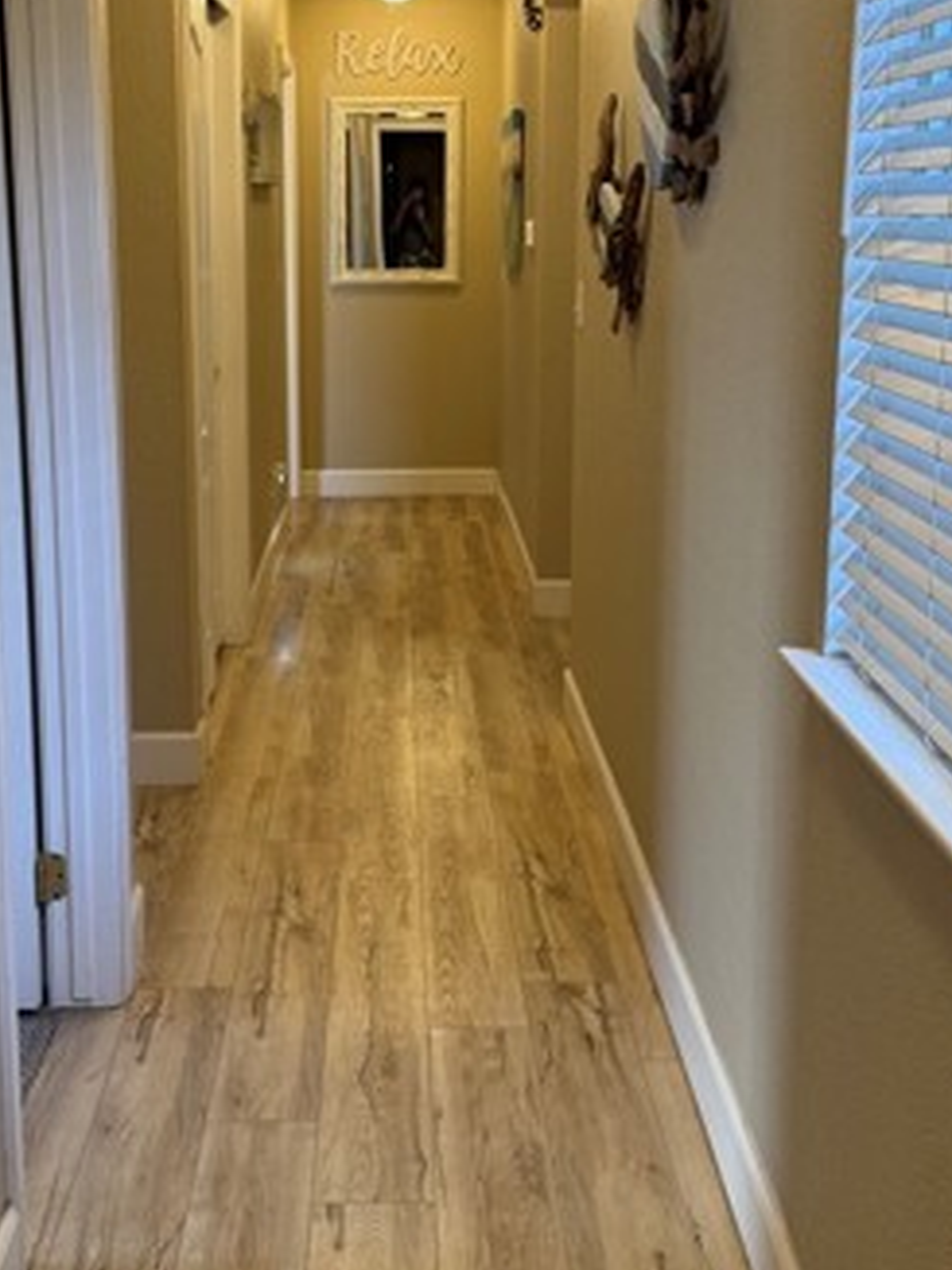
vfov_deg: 40.3
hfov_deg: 30.8
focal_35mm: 47
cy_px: 528
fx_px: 1725
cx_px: 385
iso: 160
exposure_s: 1/120
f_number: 1.78
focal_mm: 6.76
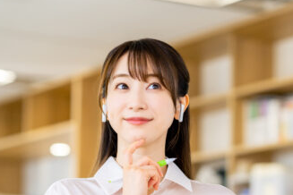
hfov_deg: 12.1
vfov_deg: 8.1
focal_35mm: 169
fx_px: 1375
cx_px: 237
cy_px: 184
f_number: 2.5
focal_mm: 85
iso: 320
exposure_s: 1/160
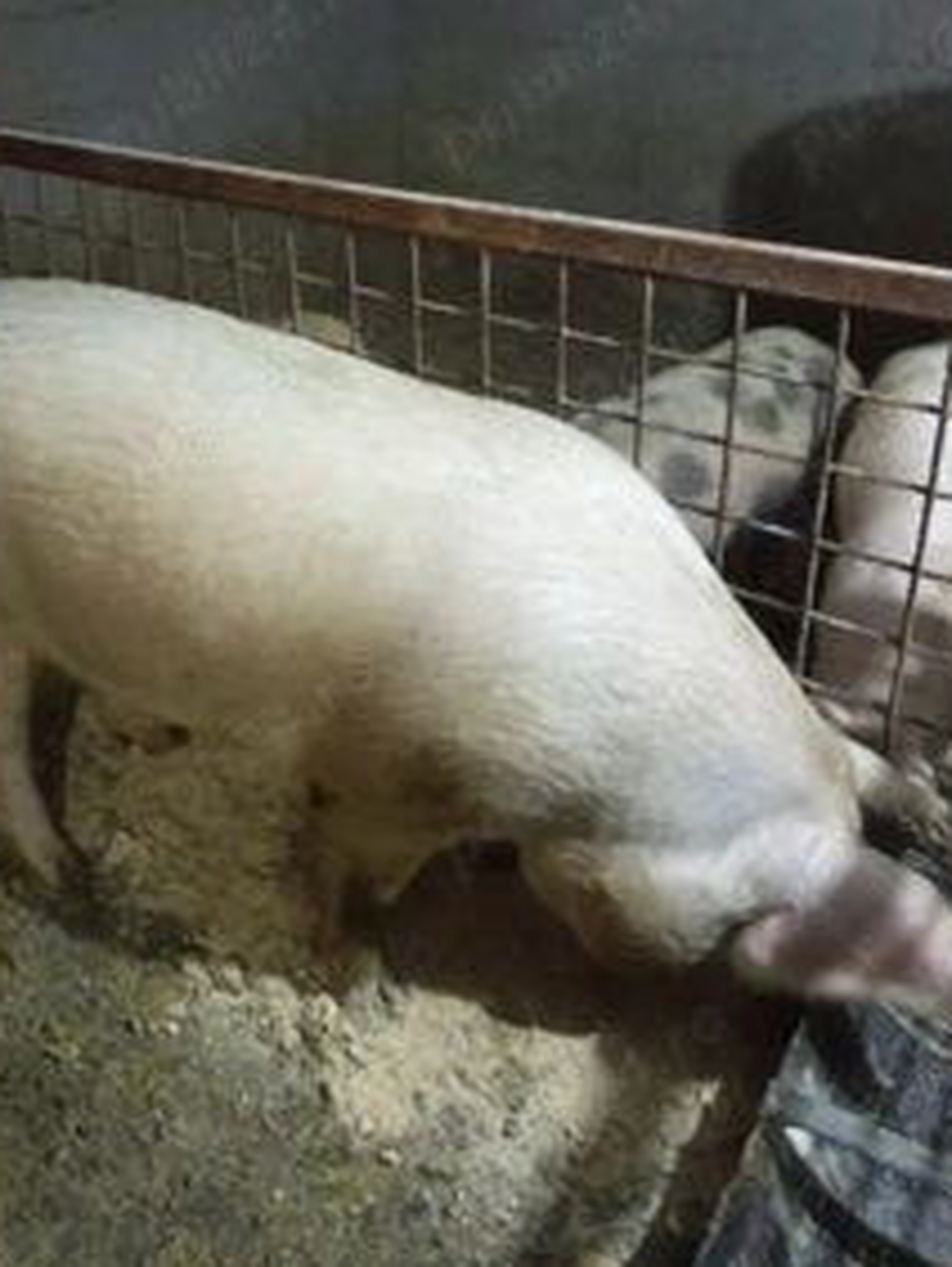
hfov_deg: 41.4
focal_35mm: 34
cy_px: 463
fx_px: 1245
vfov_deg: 53.2
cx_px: 323
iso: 2358
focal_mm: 5.24
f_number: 1.7
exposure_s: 1/20
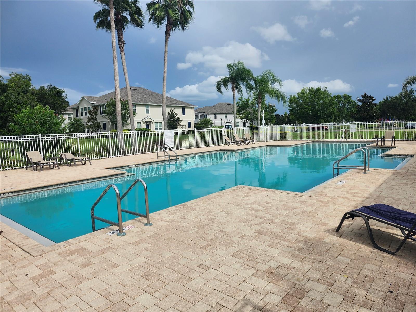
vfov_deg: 58.9
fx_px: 276
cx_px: 208
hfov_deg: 73.9
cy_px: 156
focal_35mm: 23
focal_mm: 5.54
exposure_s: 1/2277
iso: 25
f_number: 1.8
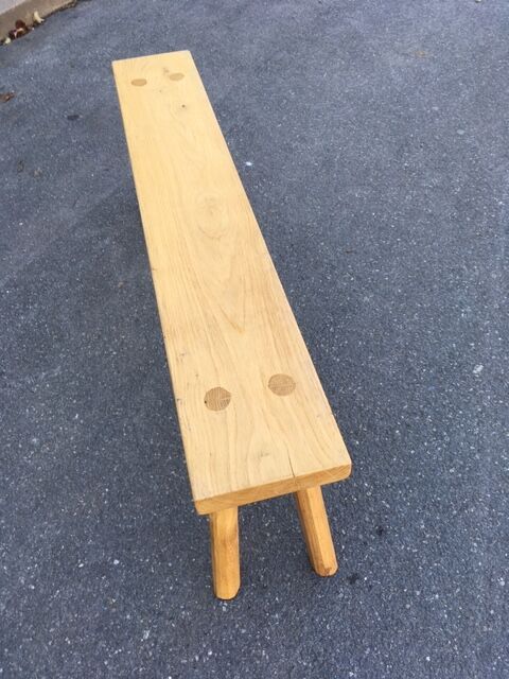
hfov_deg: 48.2
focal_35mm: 29
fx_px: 569
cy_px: 340
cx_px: 254
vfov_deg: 61.7
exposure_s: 1/107
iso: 25
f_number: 2.2
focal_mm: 4.15
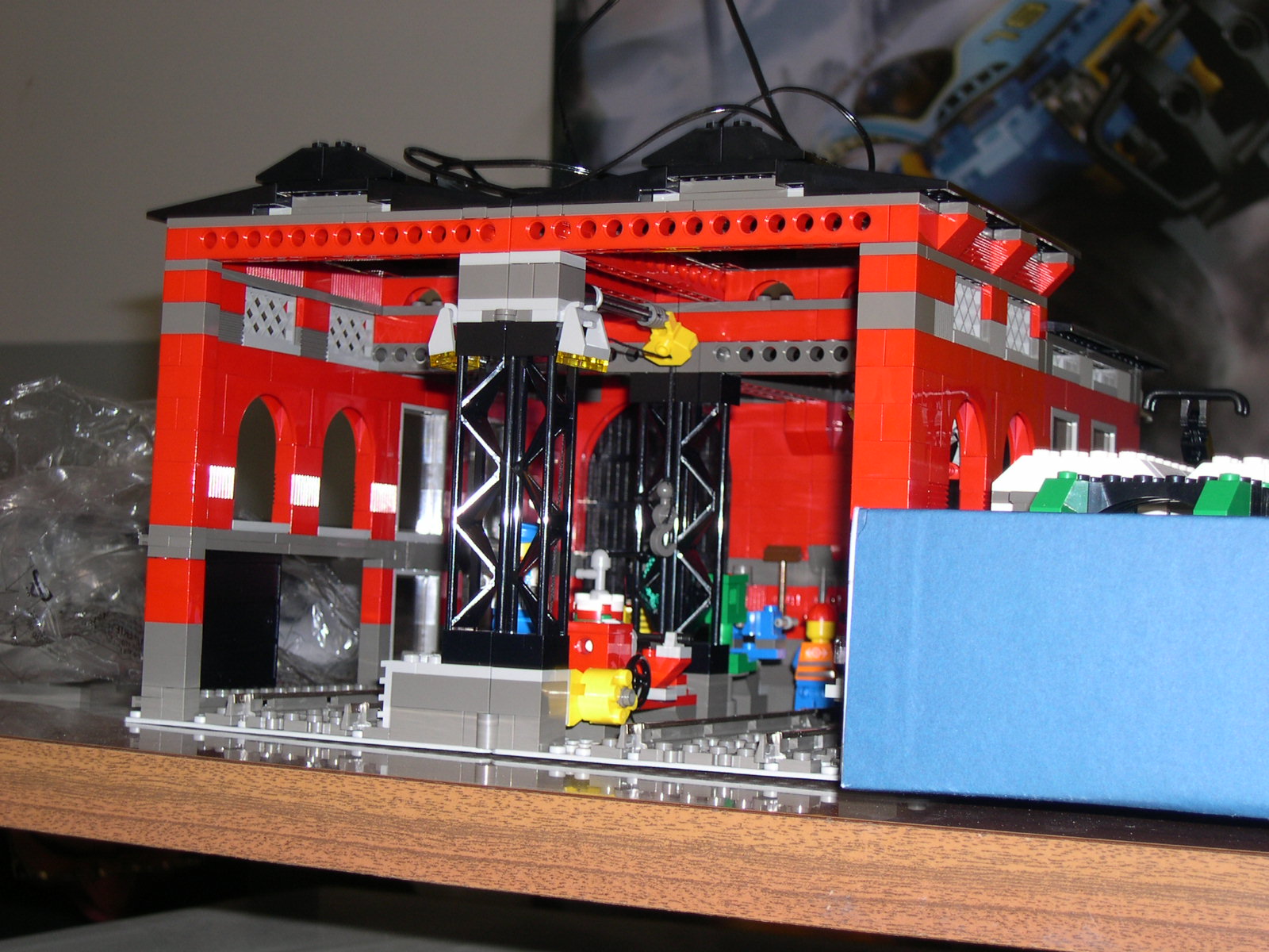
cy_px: 476
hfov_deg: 31.2
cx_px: 634
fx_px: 2273
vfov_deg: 23.7
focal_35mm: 62
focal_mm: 13.2
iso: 100
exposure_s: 1/60
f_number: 3.5
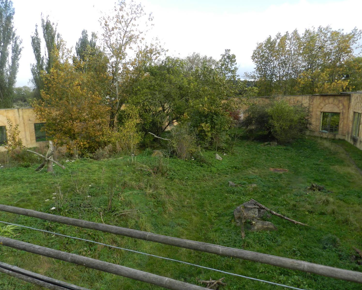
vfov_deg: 58.8
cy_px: 145
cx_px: 170
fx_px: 257
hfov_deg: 70.2
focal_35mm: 24
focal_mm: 4
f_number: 3.4
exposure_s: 1/400
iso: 160
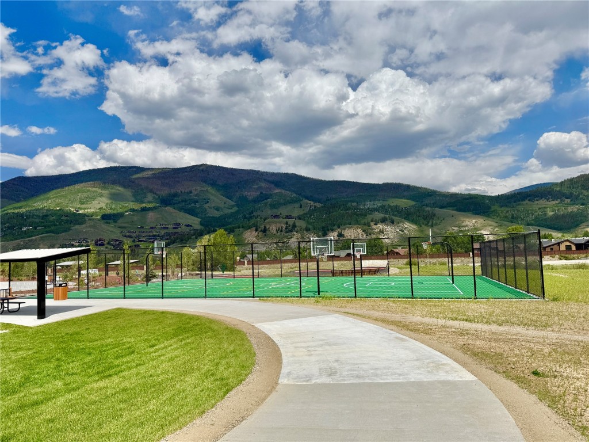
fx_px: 408
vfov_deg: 56.8
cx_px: 294
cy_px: 221
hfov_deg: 71.6
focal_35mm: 24
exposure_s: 1/11905
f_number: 1.78
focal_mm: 6.76
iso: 80
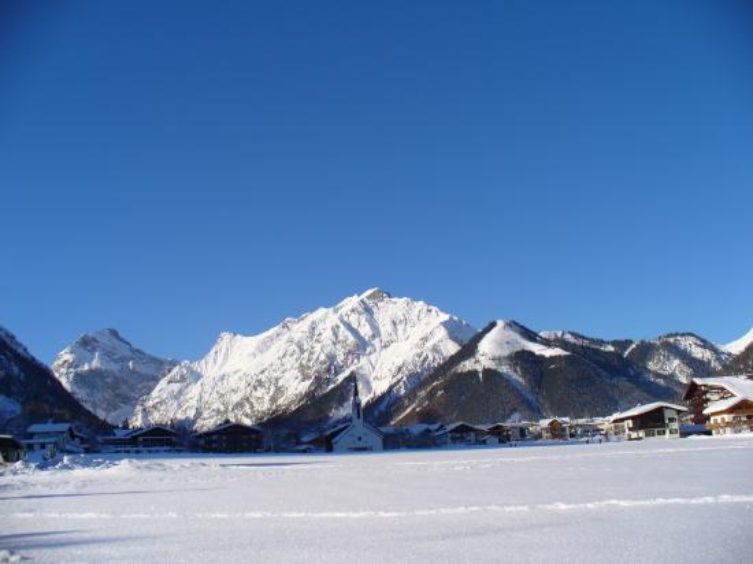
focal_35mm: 37
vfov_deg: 38.6
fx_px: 805
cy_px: 282
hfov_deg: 50.2
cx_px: 376
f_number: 5.6
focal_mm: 6.1
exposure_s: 1/400
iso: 64
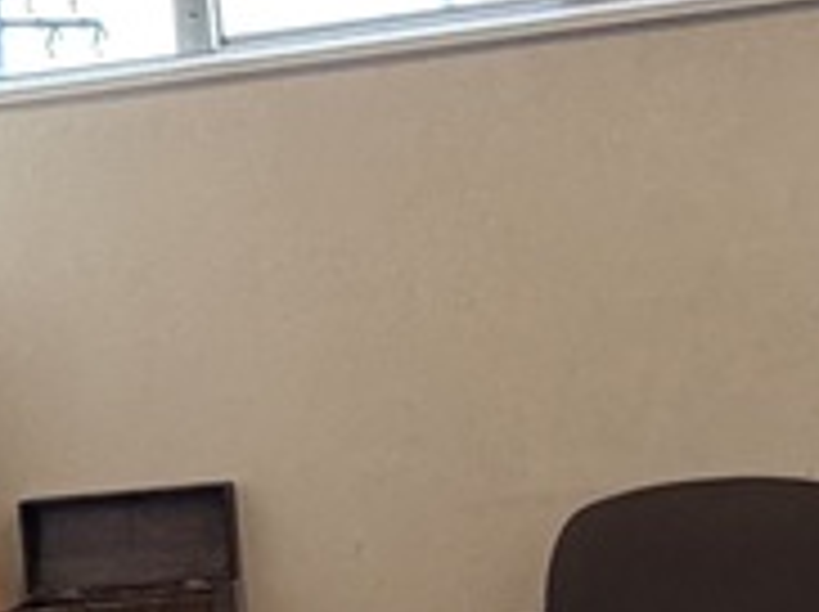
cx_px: 176
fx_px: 2623
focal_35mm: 111
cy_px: 819
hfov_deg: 17.6
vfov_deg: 12.8
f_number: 2.2
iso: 160
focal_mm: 2.22
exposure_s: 1/60
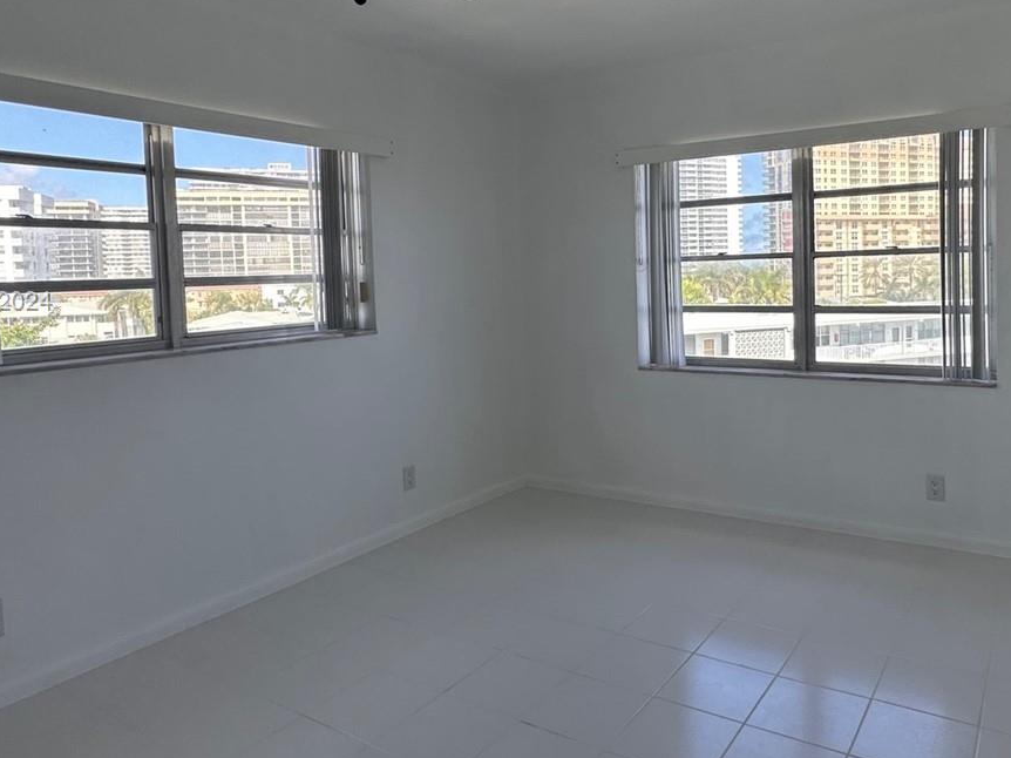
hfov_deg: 66.6
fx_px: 759
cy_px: 303
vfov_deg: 52.7
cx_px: 615
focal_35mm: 26
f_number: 2.2
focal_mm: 2.22
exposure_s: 1/600
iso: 40
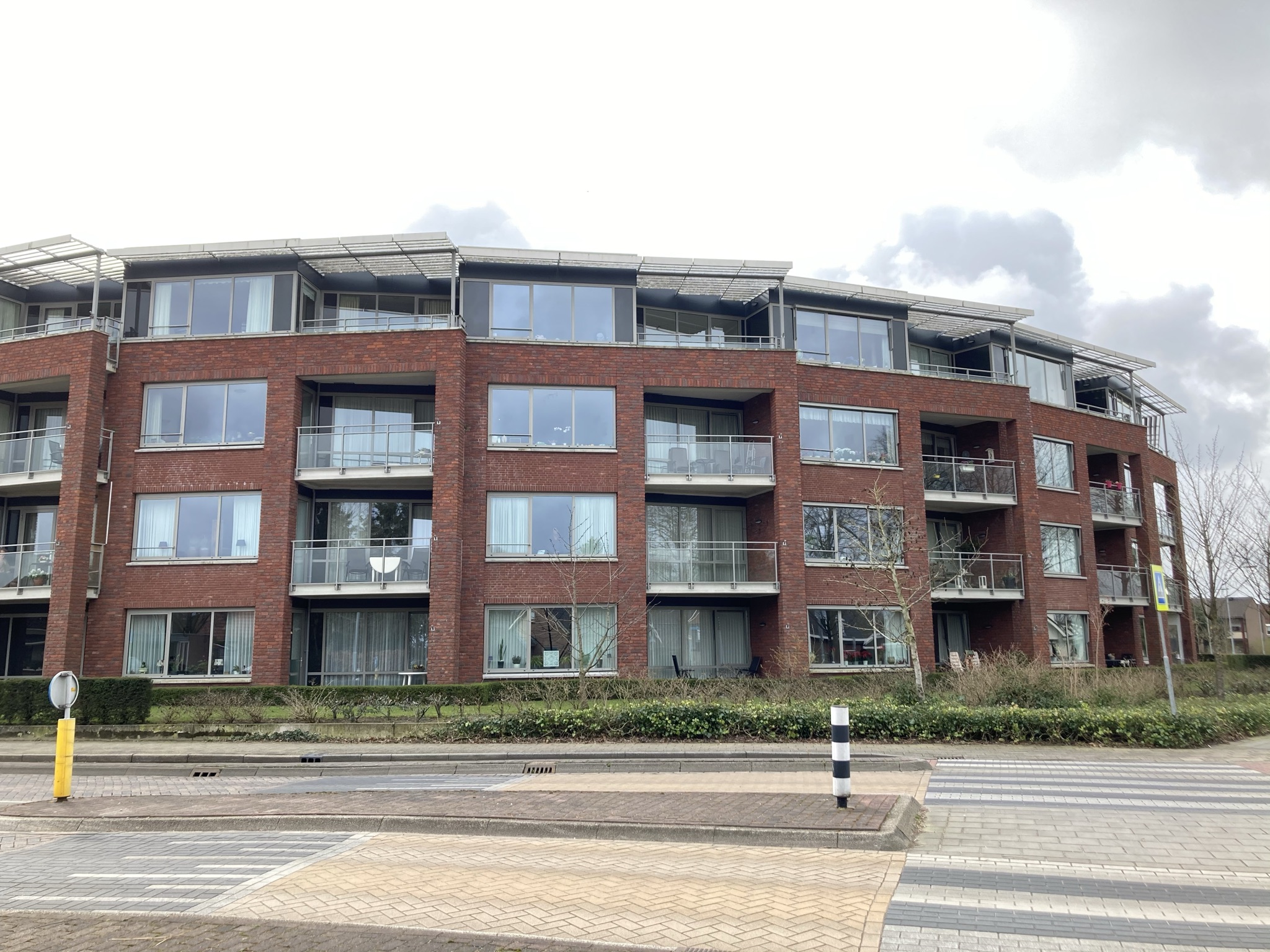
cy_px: 476
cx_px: 635
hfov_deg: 63.4
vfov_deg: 49.7
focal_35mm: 28
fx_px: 1027
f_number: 1.8
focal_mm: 3.99
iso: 20
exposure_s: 1/298
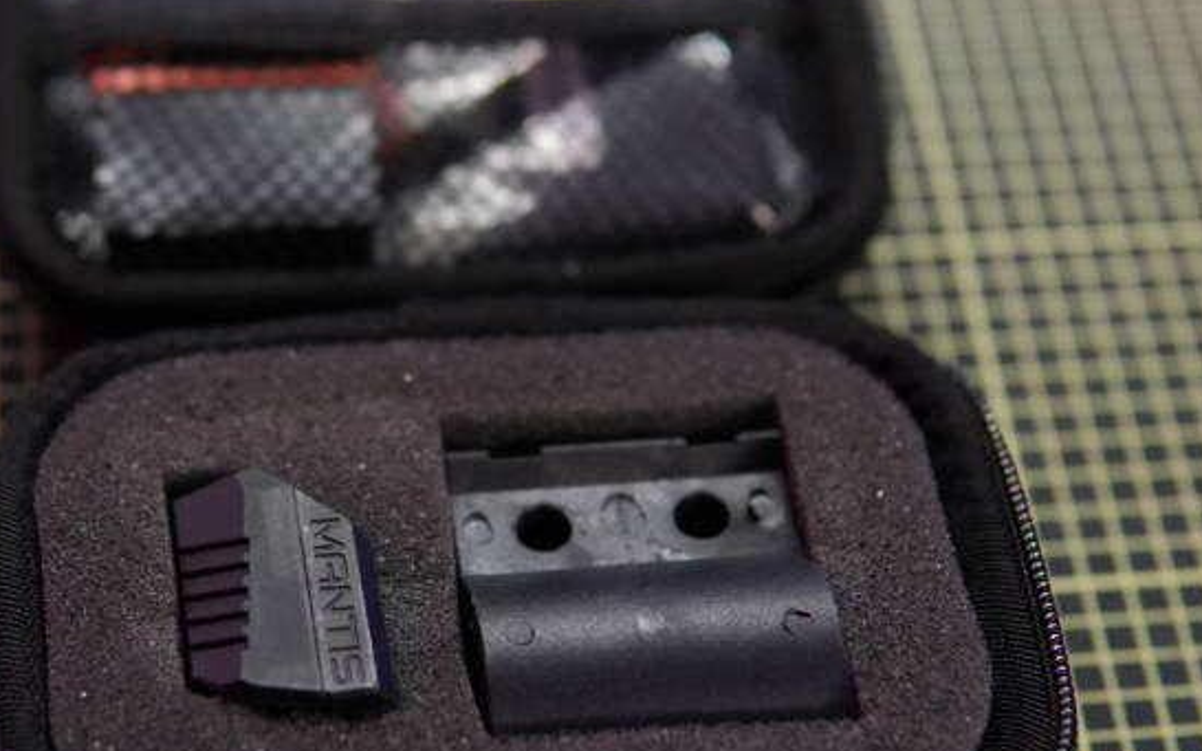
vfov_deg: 15.2
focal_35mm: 86
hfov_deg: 24.0
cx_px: 438
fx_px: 2817
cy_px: 373
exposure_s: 1/160
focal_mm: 30
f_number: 2
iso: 3200
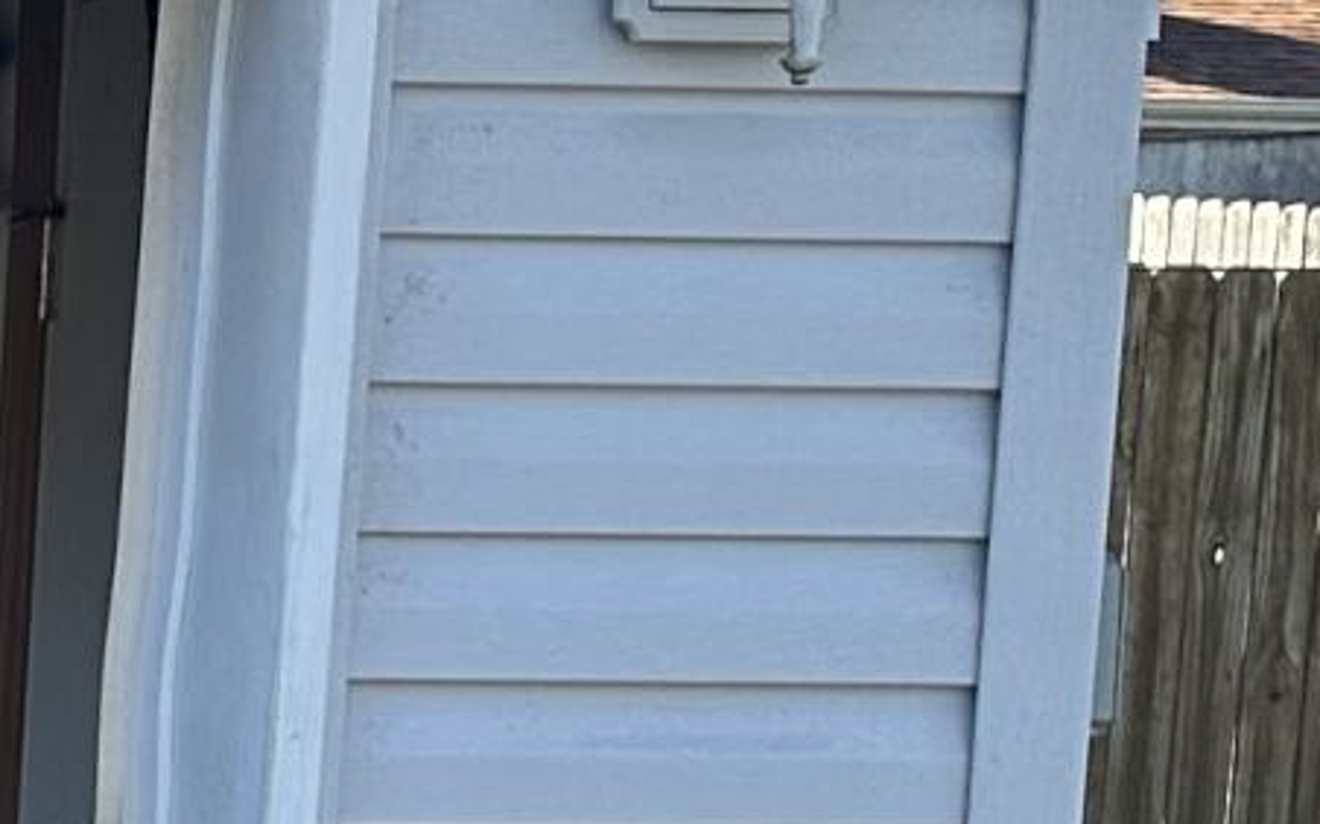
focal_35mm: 169
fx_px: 6077
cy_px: 1315
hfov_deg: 9.2
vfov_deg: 7.6
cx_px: -2967
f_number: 1.78
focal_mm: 6.86
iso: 80
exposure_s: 1/1157
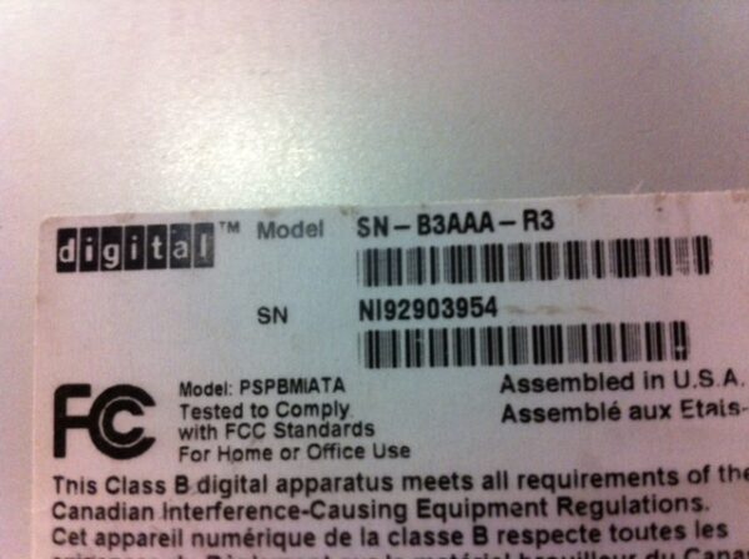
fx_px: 756
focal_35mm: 35
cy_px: 280
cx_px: 374
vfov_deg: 40.6
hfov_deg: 52.7
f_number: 2.8
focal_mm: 3.85
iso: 250
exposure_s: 1/17
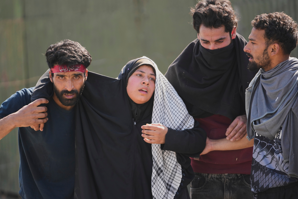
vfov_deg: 6.6
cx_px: 132
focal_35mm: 208
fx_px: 1722
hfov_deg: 9.9
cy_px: 87
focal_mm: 181
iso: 400
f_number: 2.8
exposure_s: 1/1250
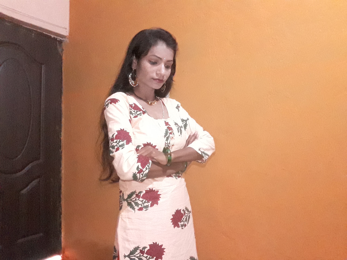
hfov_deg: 73.9
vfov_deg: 58.9
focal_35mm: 23
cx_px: 174
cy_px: 130
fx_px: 231
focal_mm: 2
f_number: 1.9
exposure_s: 1/13
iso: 800
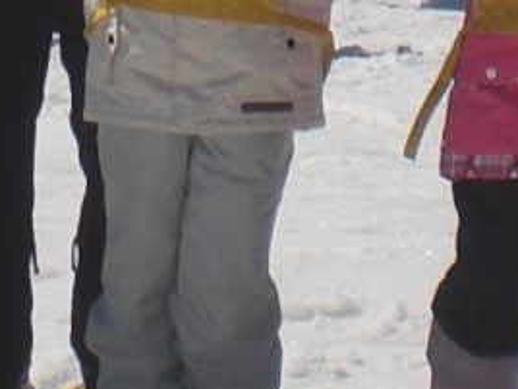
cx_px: 160
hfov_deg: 6.8
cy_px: -526
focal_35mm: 290
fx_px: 4340
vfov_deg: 5.0
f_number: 4.4
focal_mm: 6.3
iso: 50
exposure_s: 1/1000
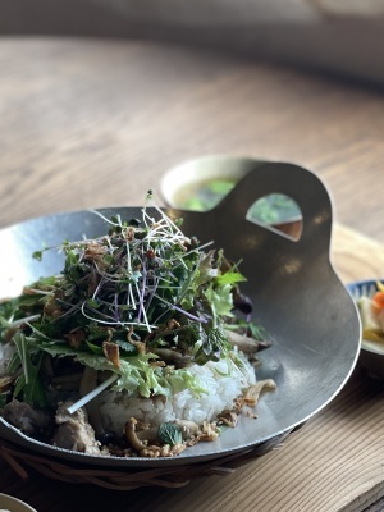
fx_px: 1242
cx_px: 143
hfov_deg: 17.5
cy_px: 197
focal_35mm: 84
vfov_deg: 23.2
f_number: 2
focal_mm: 6
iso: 64
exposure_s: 1/122
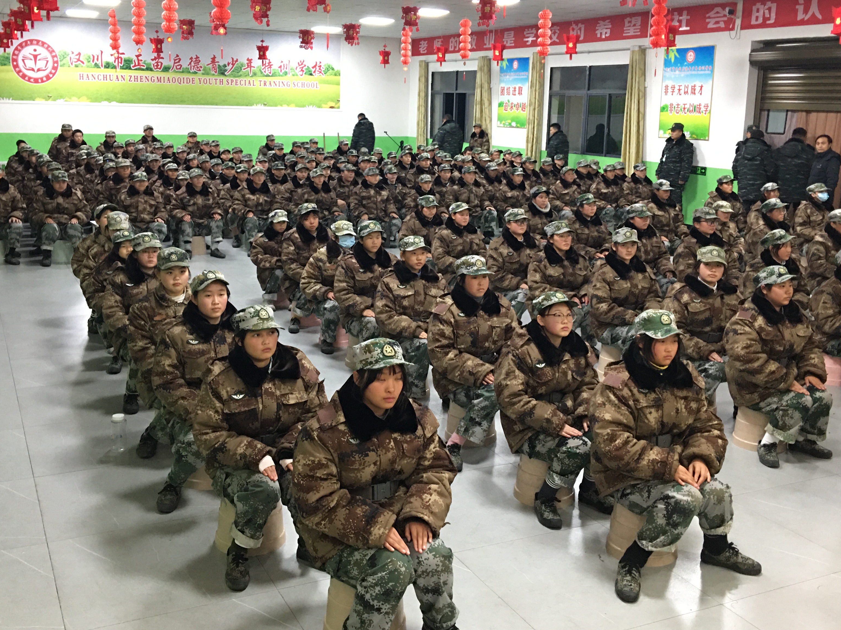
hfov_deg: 49.0
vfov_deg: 37.6
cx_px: 413
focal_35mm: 38
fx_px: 923
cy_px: 269
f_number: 2.2
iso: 100
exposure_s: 1/10
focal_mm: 4.15
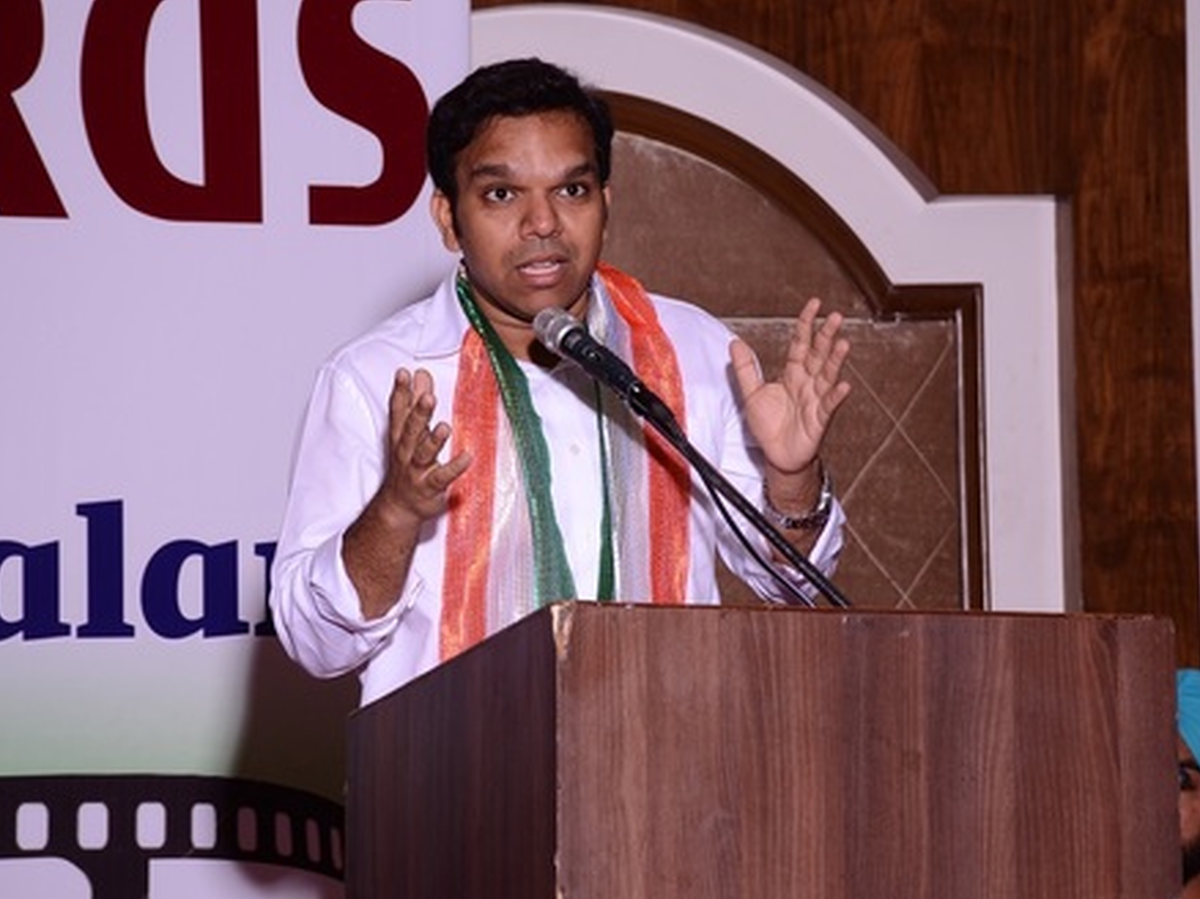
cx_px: 660
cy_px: 451
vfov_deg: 8.6
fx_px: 5978
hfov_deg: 11.5
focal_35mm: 173
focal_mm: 105
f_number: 8
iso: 250
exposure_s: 1/125
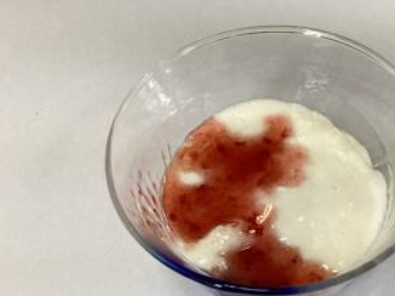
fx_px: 479
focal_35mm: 42
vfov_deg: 34.1
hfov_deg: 44.3
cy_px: 179
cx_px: 257
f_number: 2.4
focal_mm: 3.3
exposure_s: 1/50
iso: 80
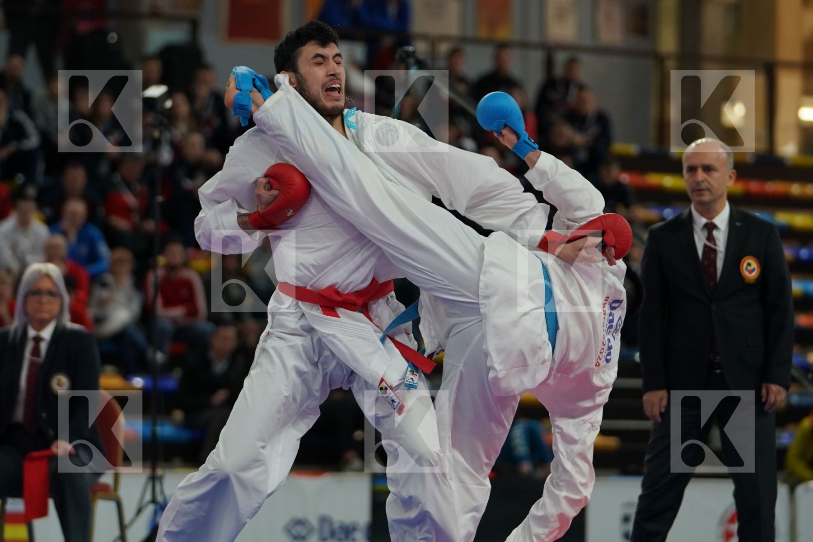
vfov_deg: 7.2
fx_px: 4290
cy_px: 271
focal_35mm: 190
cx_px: 406
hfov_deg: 10.8
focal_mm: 127
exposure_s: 1/1000
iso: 1250
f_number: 2.8
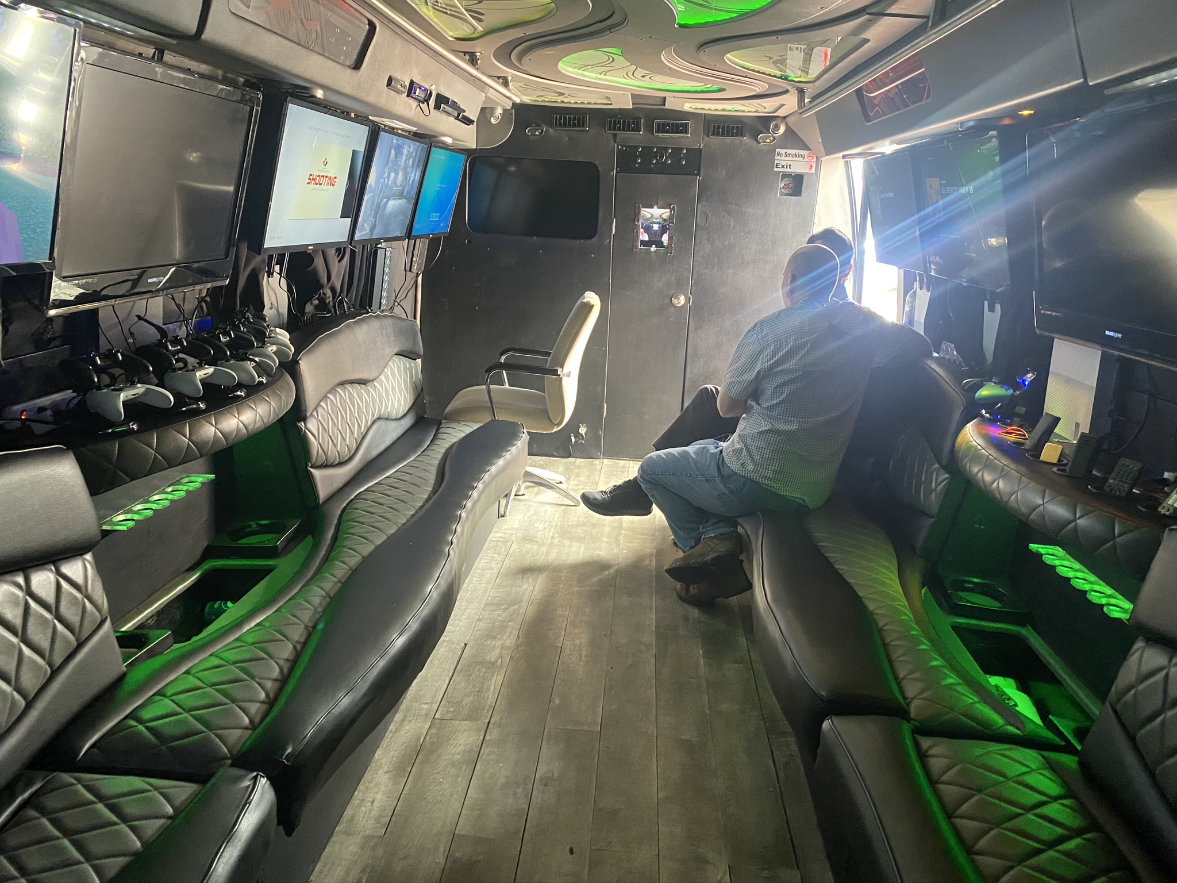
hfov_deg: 67.3
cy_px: 442
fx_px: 884
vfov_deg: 53.1
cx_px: 588
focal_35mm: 26
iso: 500
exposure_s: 1/40
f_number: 1.8
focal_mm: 4.25
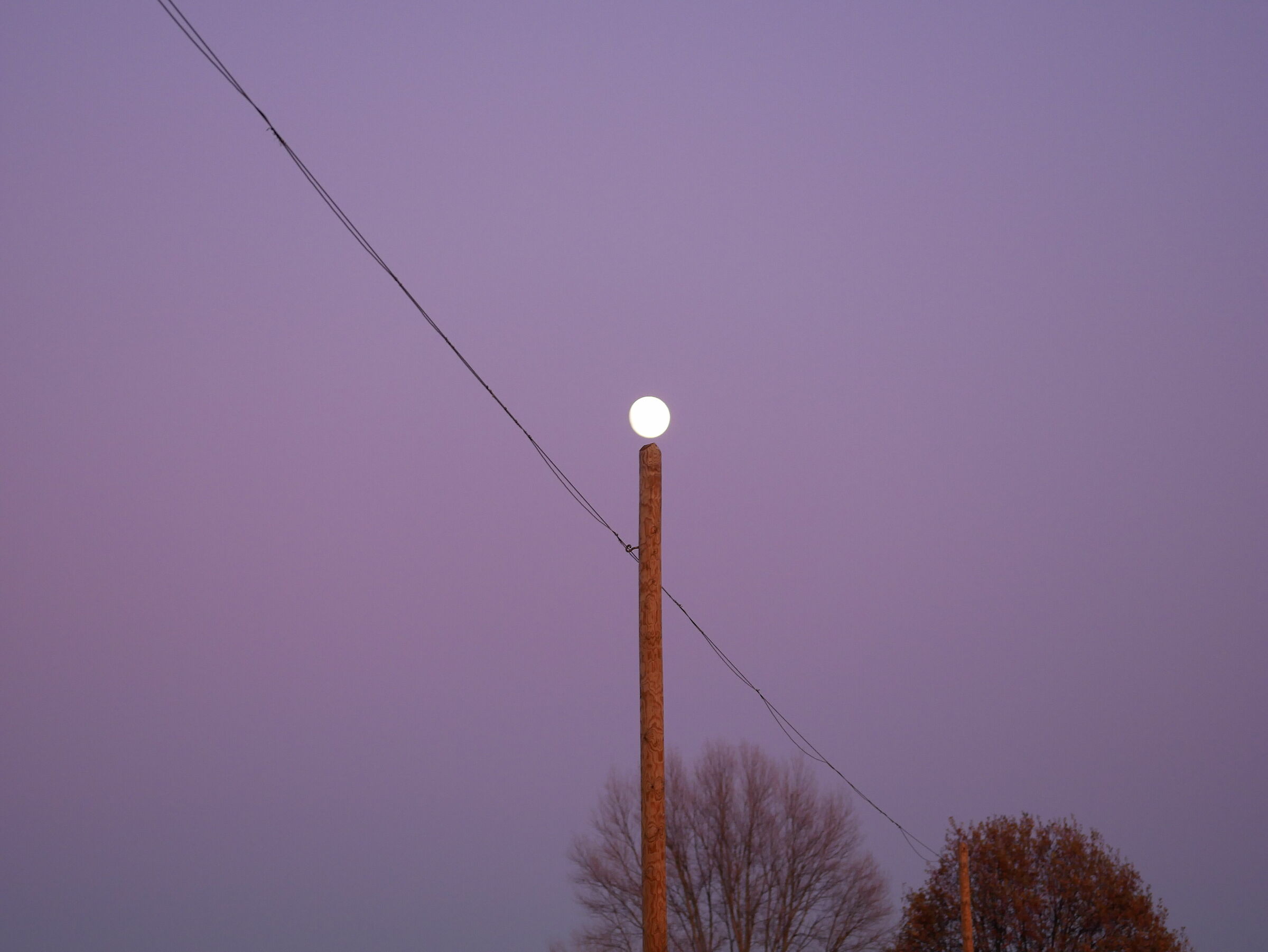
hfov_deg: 16.4
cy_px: 476
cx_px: 634
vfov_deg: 12.4
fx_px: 4397
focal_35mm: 120
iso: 500
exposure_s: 1/125
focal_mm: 60
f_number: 2.8
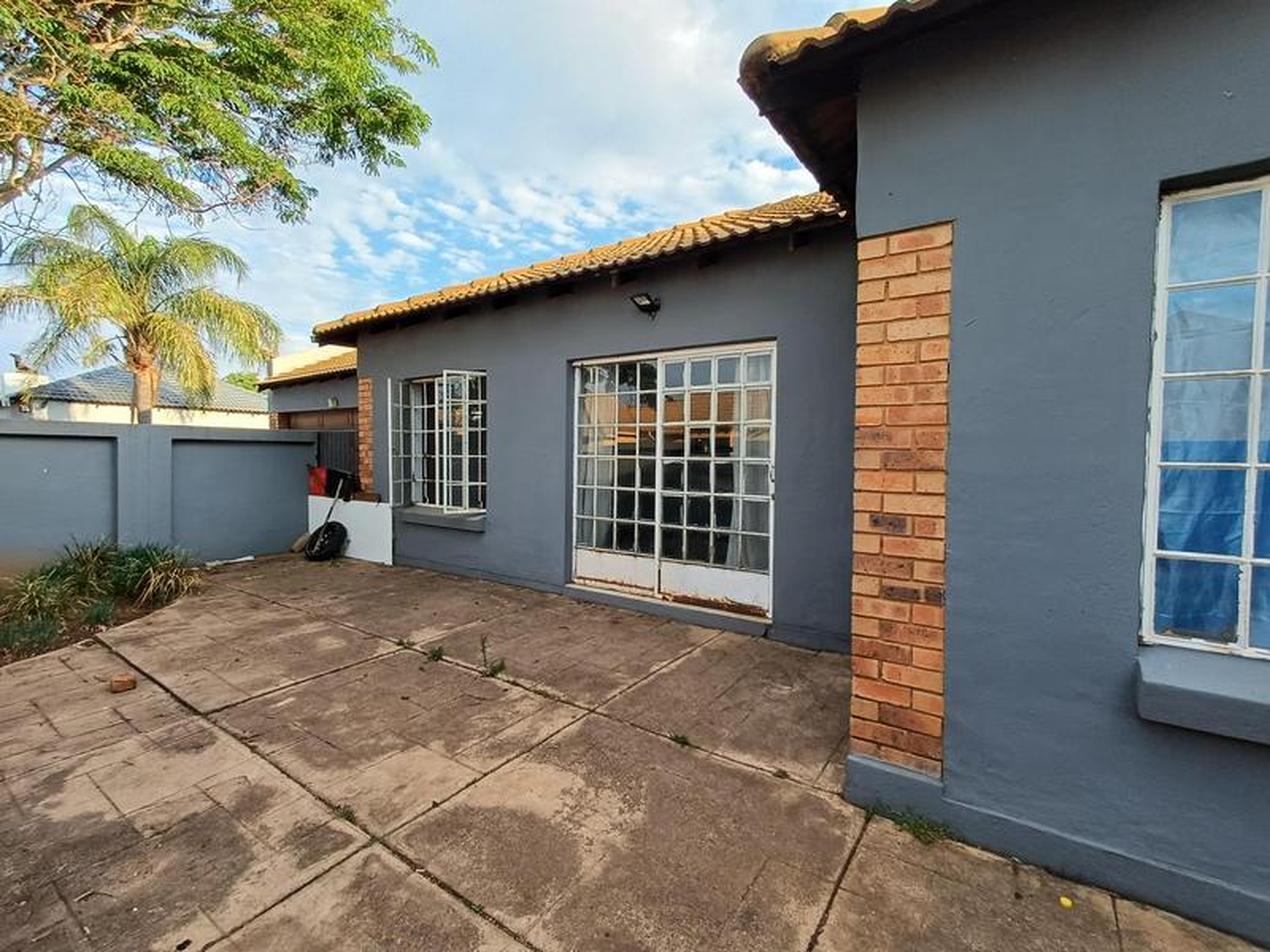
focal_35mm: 16
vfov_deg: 78.1
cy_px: 476
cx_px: 635
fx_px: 587
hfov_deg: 94.5
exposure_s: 1/212
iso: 40
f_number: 2.2
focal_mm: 1.64
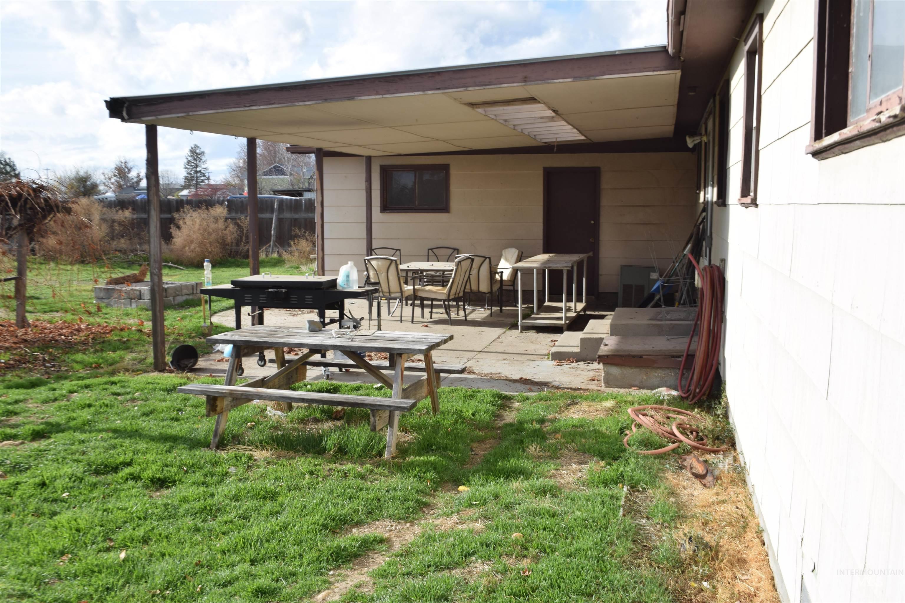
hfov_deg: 53.1
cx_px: 452
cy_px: 302
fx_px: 905
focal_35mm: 36
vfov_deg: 36.9
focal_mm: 24
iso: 100
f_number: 7.1
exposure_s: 1/200
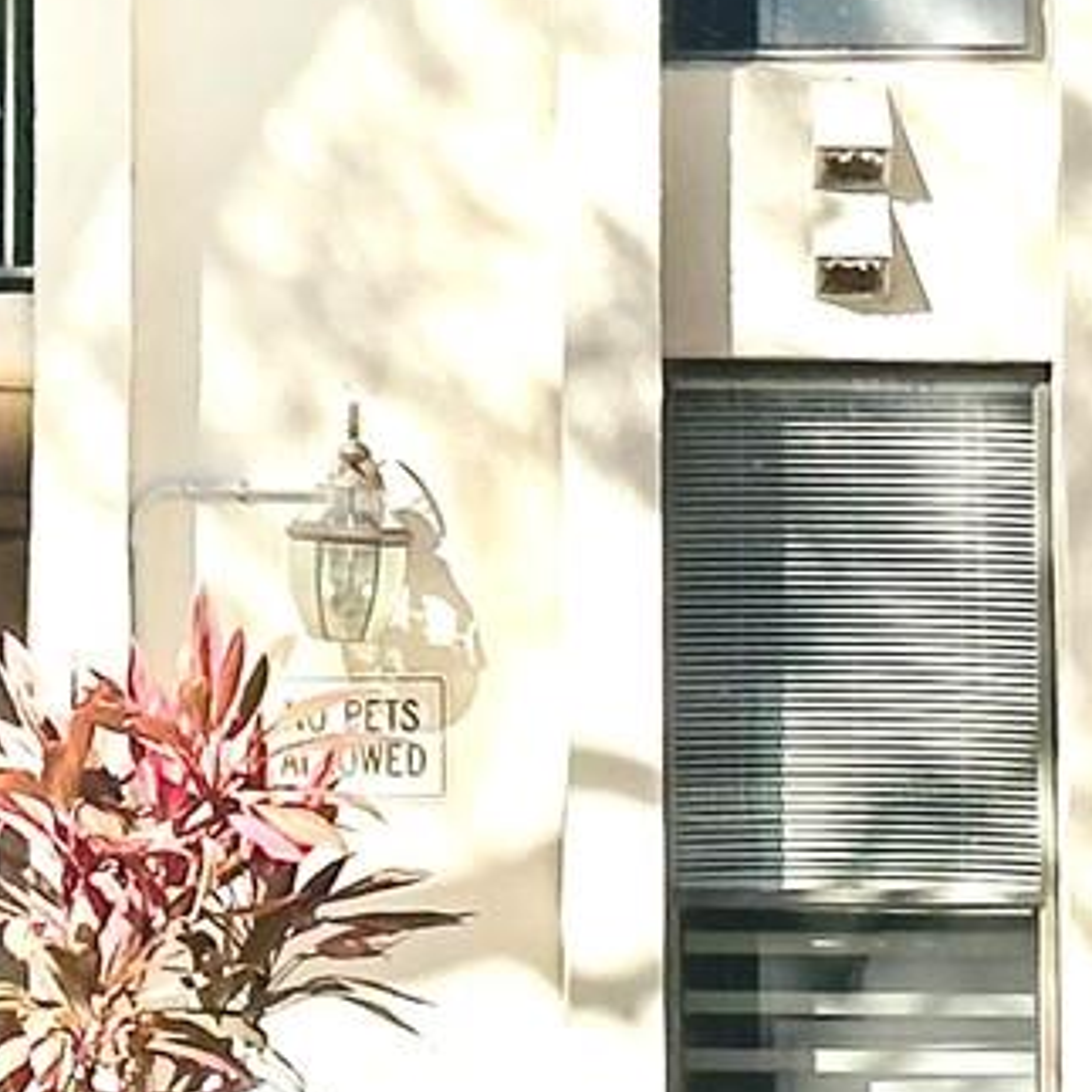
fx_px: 9601
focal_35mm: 269
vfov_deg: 6.5
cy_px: -270
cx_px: -14
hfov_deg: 6.5
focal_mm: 6.86
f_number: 1.78
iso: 64
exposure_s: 1/1953
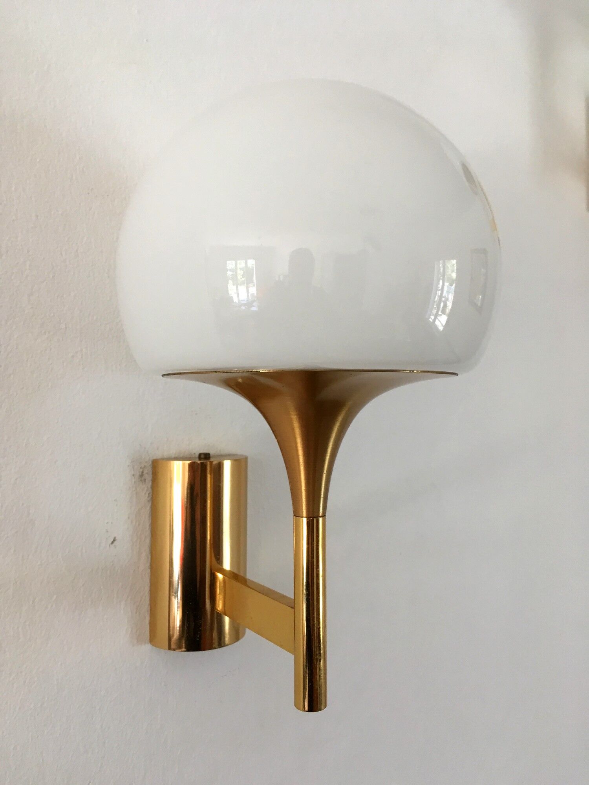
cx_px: 294
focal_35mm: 29
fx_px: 658
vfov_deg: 61.7
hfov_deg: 48.2
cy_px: 392
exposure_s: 1/33
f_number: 2.2
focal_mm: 4.15
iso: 40
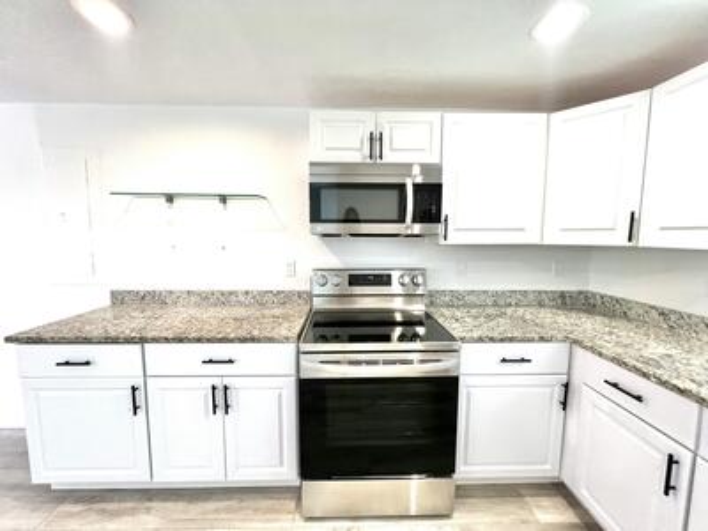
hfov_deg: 106.2
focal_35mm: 13
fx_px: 266
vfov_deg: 89.9
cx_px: 354
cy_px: 266
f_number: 1.8
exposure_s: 1/120
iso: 200
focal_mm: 1.57
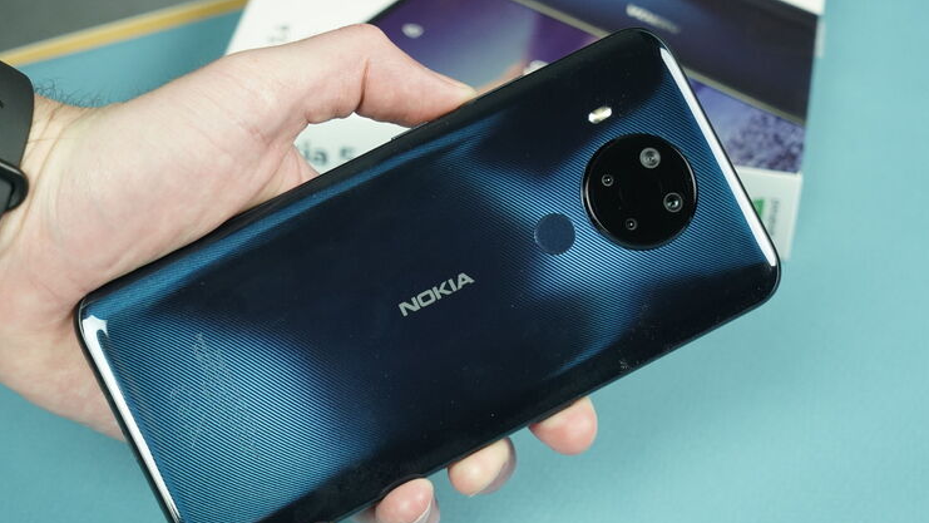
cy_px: 305
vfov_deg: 14.7
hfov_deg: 25.9
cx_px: 438
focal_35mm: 82
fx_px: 2020
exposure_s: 1/160
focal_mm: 70
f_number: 7.1
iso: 4000
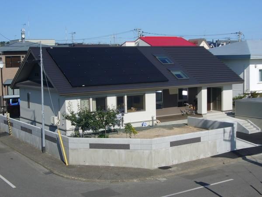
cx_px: 131
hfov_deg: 33.2
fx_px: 439
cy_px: 98
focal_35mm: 58
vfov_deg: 25.2
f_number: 7.1
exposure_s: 1/400
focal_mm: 6.9
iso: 80
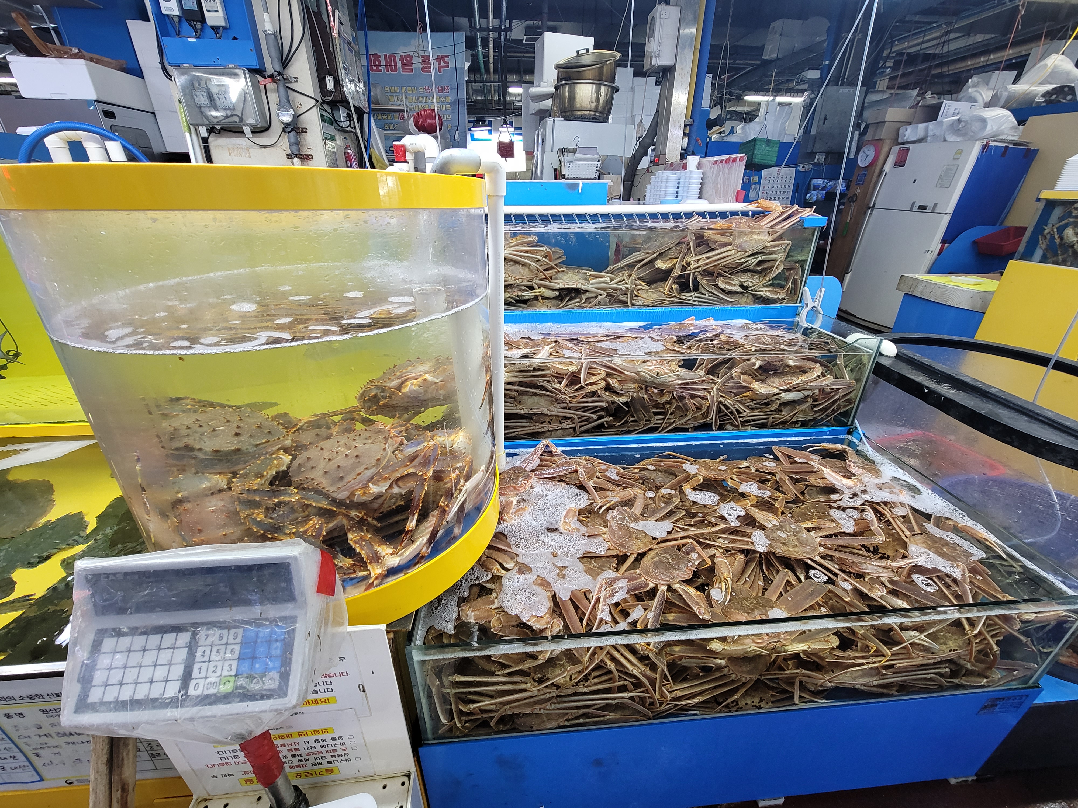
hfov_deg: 106.2
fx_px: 405
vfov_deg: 89.9
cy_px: 404
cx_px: 539
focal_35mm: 13
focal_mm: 2.2
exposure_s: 1/60
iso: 160
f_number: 2.2
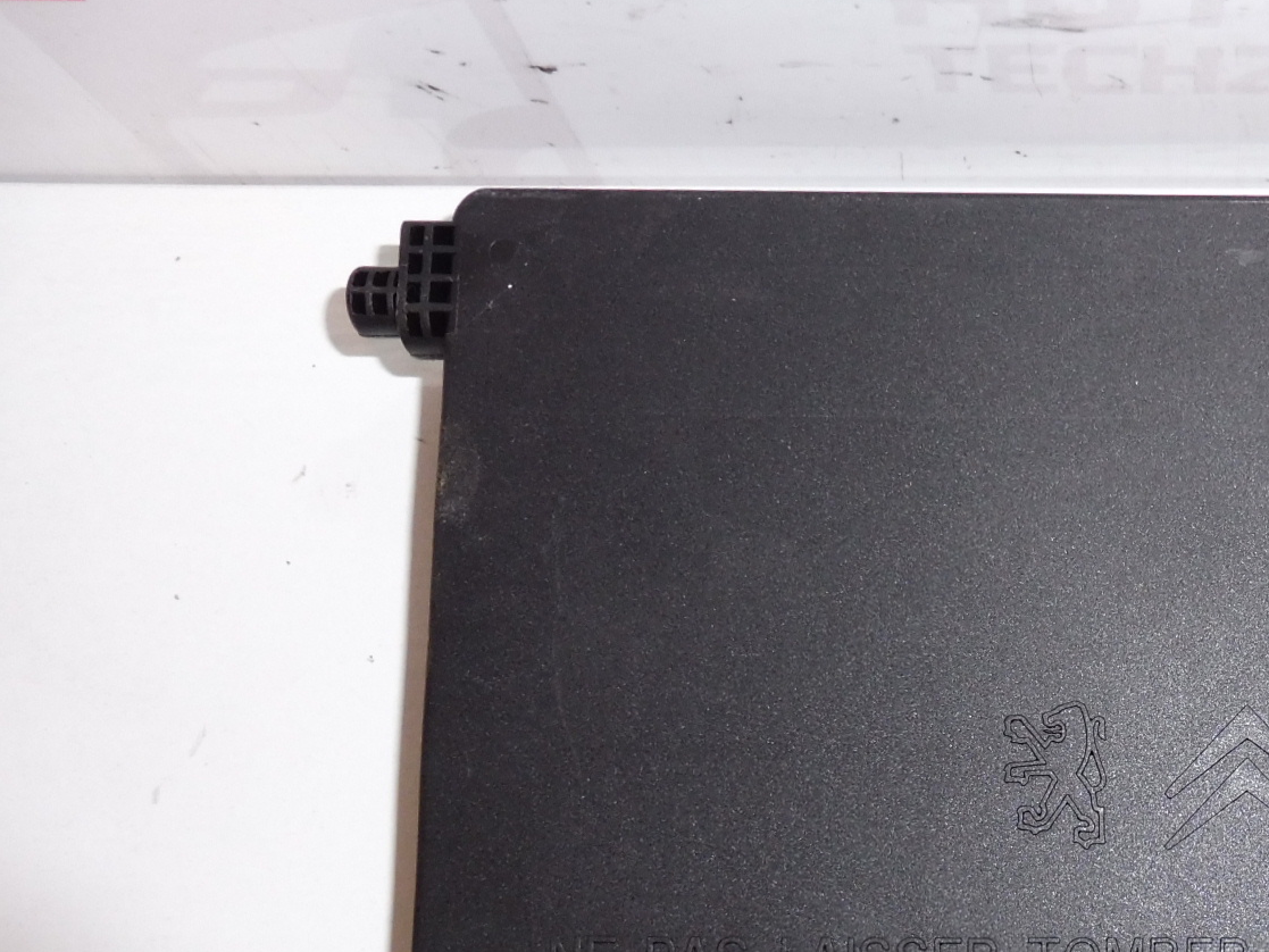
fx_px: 1613
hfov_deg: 39.6
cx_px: 1162
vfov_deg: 32.2
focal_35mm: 44
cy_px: 729
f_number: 3.5
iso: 200
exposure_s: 1/60
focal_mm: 4.3
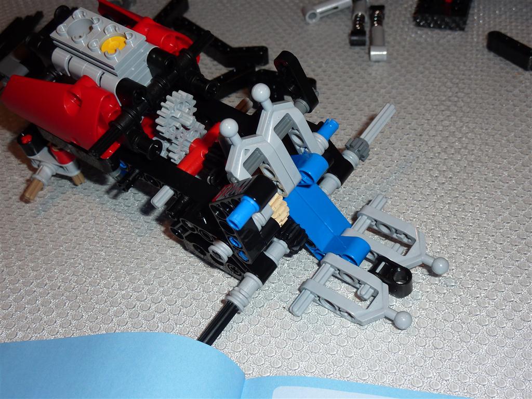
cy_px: 200
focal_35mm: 48
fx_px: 738
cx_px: 266
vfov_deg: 30.3
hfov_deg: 39.7
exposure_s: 1/125
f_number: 4
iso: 100
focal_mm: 7.9
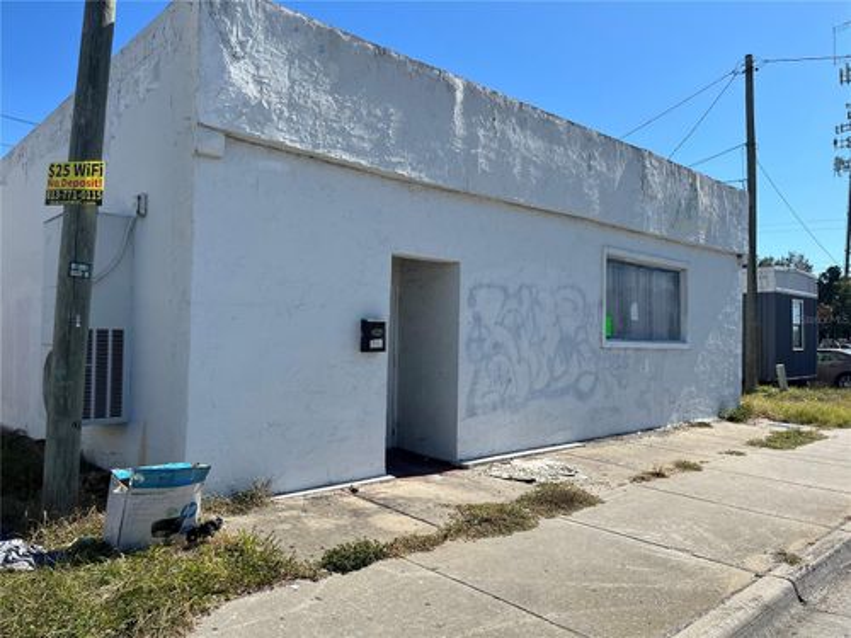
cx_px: 426
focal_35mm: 26
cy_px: 319
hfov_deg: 67.3
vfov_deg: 53.1
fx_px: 639
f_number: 1.6
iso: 50
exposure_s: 1/4149
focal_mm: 5.1
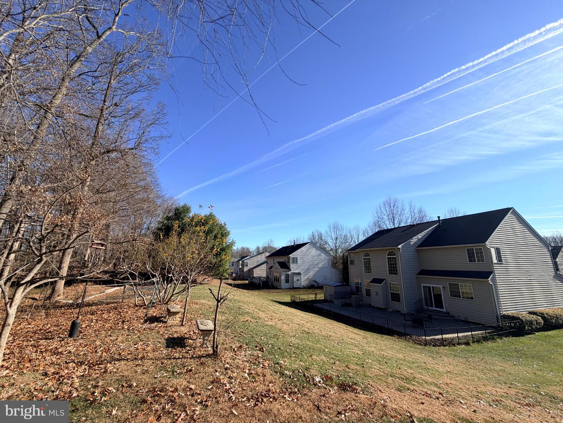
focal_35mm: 14
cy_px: 212
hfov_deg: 102.1
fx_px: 228
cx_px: 282
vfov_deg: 85.7
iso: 25
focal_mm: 2.22
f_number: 2.2
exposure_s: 1/770
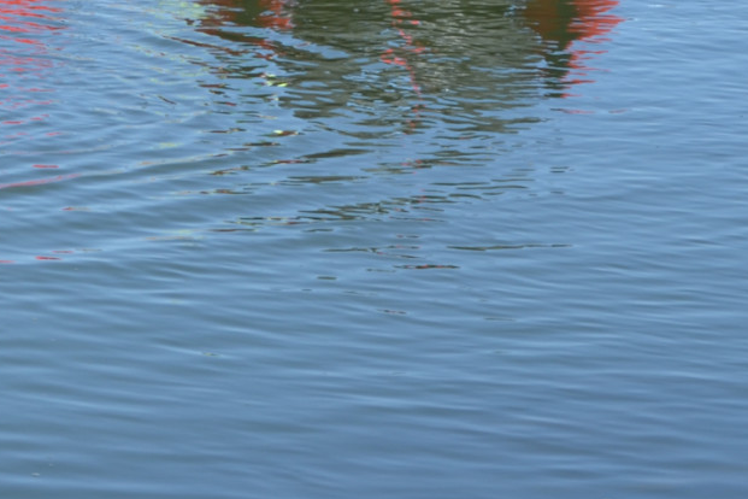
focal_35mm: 232
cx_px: -326
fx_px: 4820
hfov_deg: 8.7
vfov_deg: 5.9
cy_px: -228
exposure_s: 1/100
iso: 100
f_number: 14
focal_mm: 48
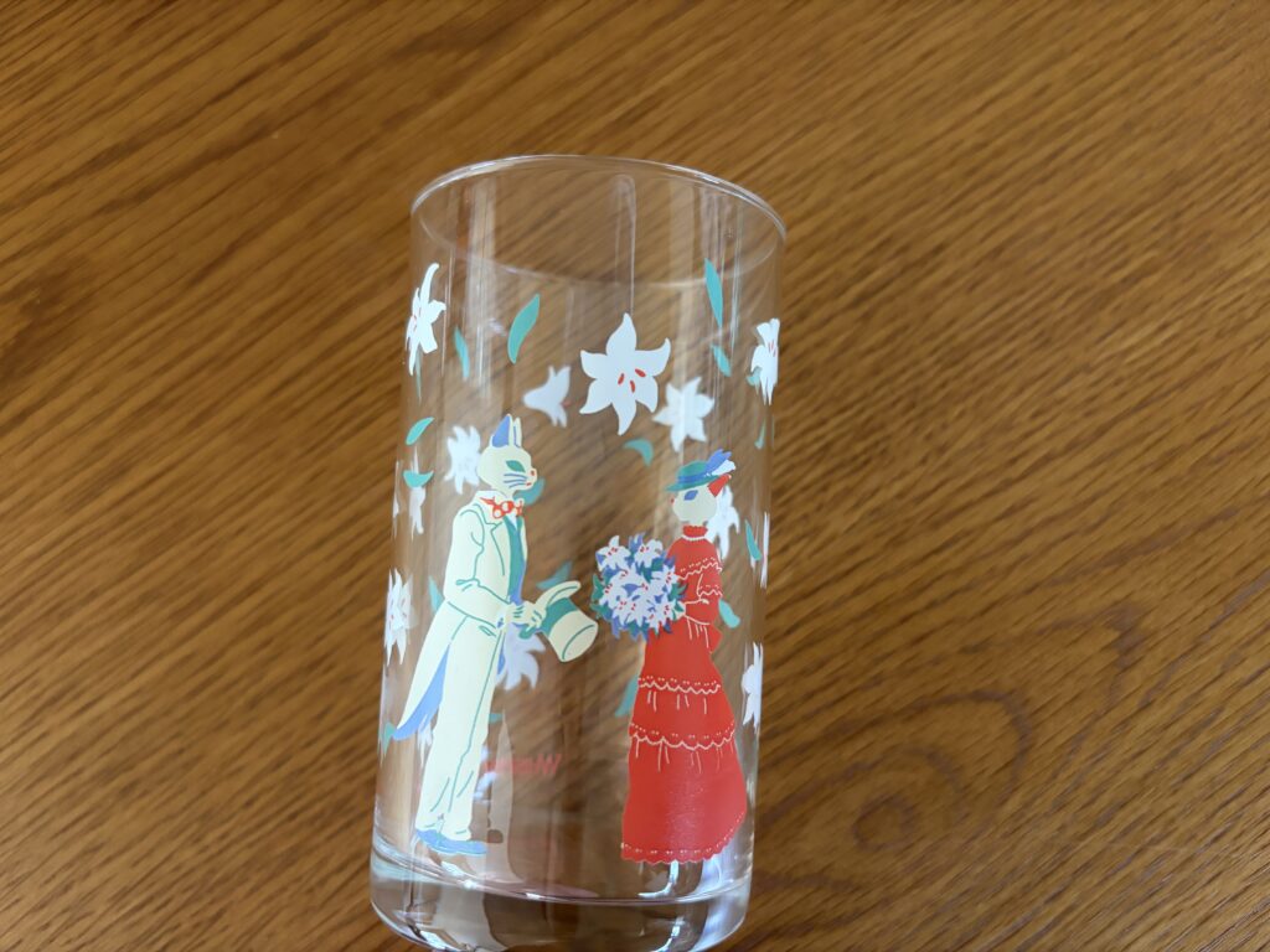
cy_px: 476
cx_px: 635
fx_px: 954
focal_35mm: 26
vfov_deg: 53.1
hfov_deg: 67.3
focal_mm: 5.96
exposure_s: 1/59
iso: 500
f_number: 1.6
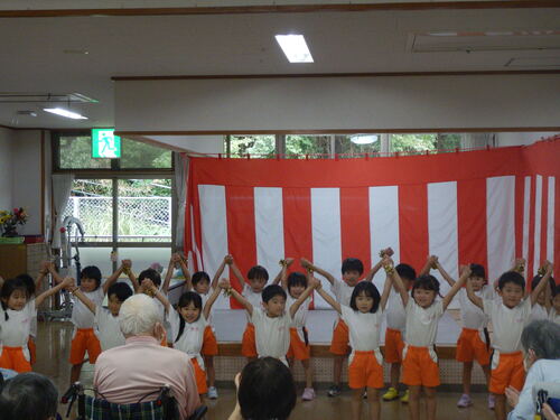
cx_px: 280
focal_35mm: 61
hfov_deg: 31.7
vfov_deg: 24.0
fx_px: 987
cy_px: 210
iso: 200
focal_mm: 11
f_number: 4.4
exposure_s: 1/13
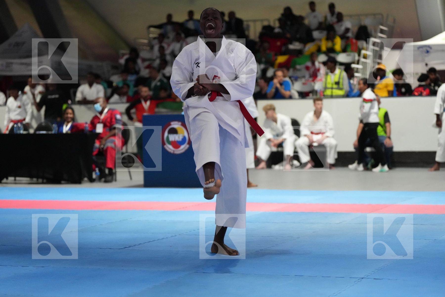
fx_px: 1051
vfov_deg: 16.1
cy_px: 148
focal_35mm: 85
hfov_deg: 23.9
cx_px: 222
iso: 6400
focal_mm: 85
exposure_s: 1/500
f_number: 2.8
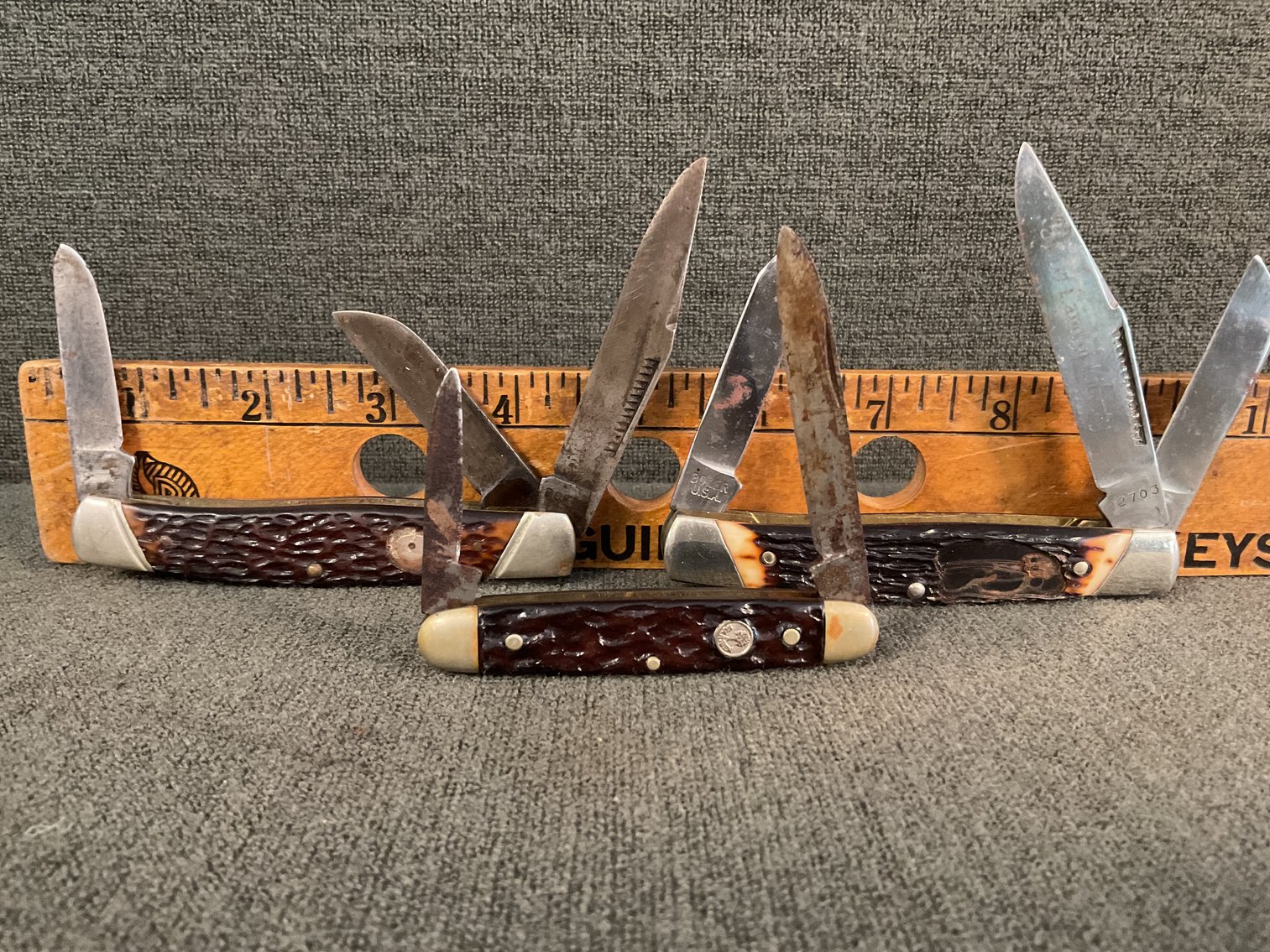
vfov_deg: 48.2
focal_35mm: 29
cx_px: 635
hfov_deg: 61.7
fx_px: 1064
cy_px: 476
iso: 500
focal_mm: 3
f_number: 1.8
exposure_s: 1/30
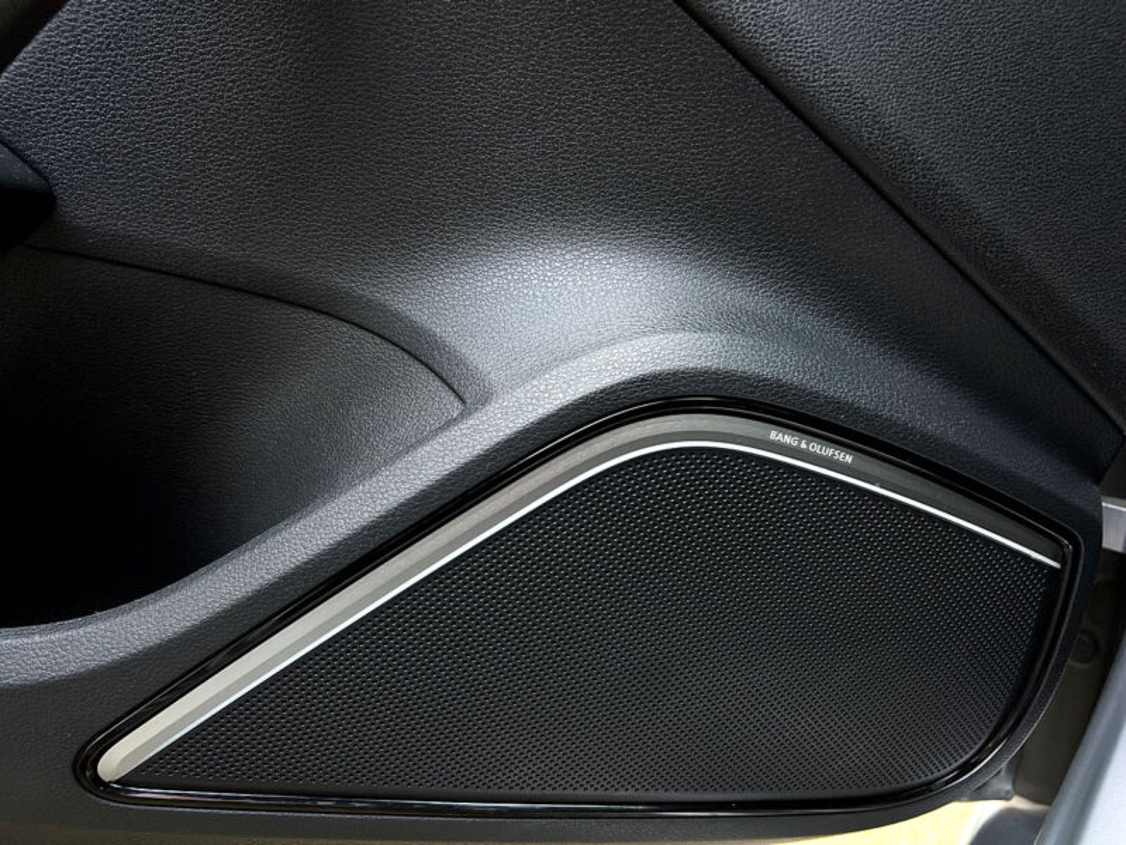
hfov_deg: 67.3
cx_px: 563
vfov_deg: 53.1
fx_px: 846
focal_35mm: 26
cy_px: 422
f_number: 1.5
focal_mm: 5.7
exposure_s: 1/121
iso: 80
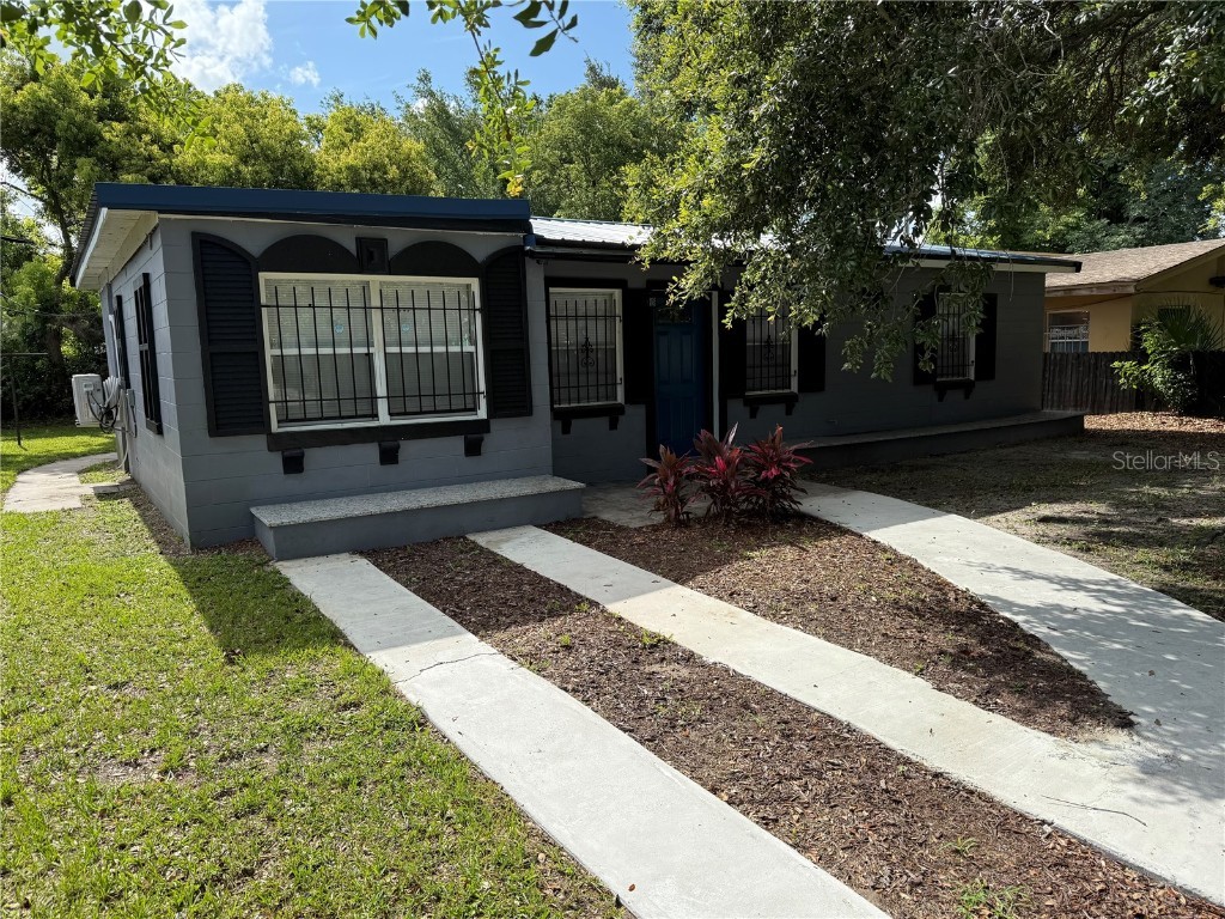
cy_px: 460
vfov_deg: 56.8
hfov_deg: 71.6
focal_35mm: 24
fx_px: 849
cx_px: 612
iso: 80
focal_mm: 6.76
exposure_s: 1/3145
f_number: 1.78
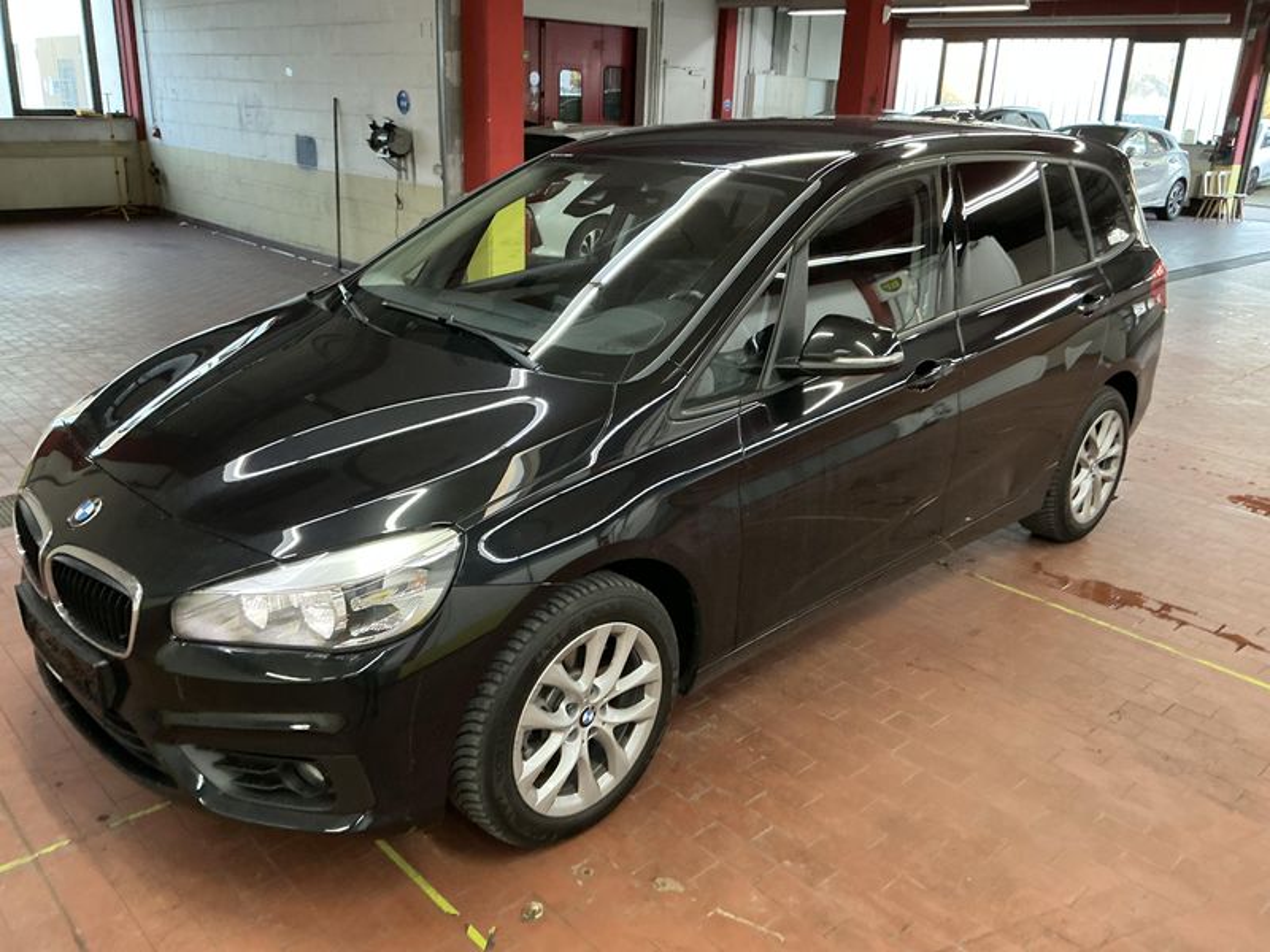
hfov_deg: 63.4
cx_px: 635
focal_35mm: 28
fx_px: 1027
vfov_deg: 49.7
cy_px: 476
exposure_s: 1/50
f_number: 1.8
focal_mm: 3
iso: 160
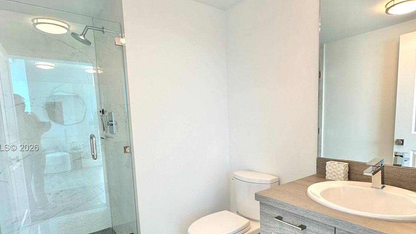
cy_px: 148
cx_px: 222
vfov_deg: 50.9
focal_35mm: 22
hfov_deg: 81.1
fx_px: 243
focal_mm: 2.22
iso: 64
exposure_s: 1/120
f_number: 2.2
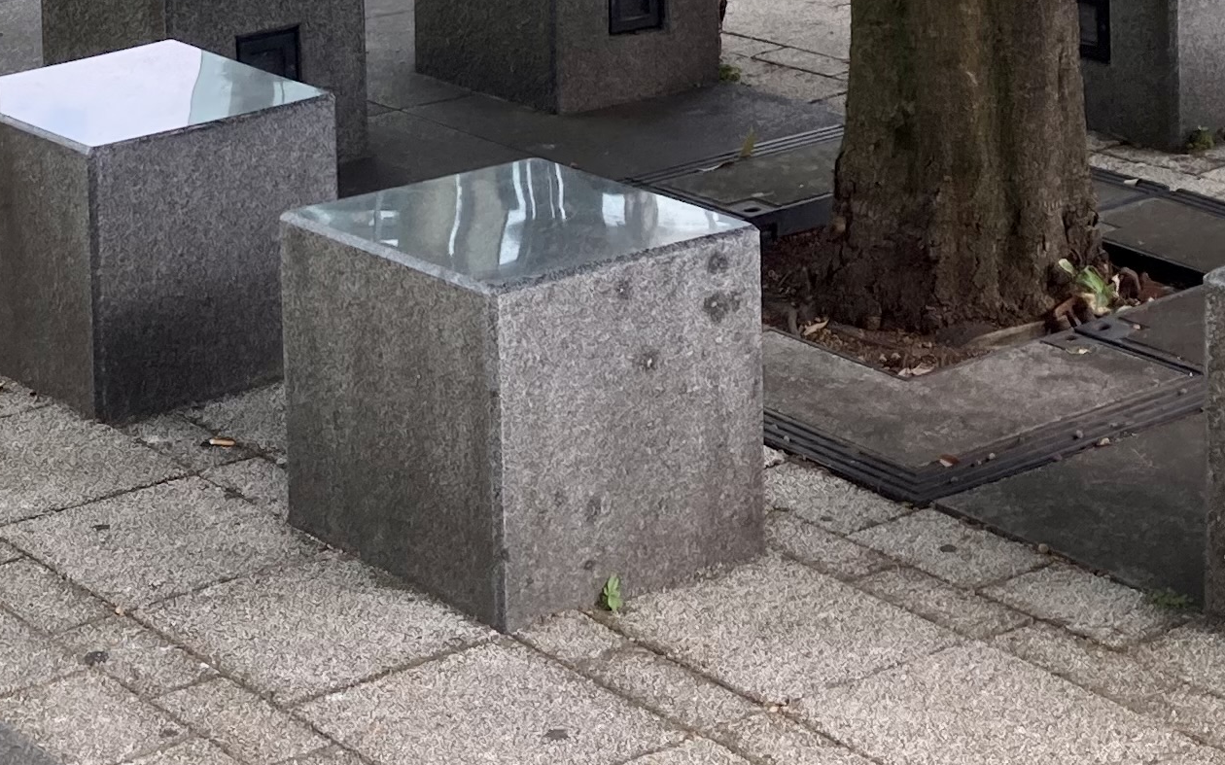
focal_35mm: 95
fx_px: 3171
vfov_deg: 13.0
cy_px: -379
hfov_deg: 21.5
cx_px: 190
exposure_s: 1/342
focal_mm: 3.99
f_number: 1.8
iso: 20
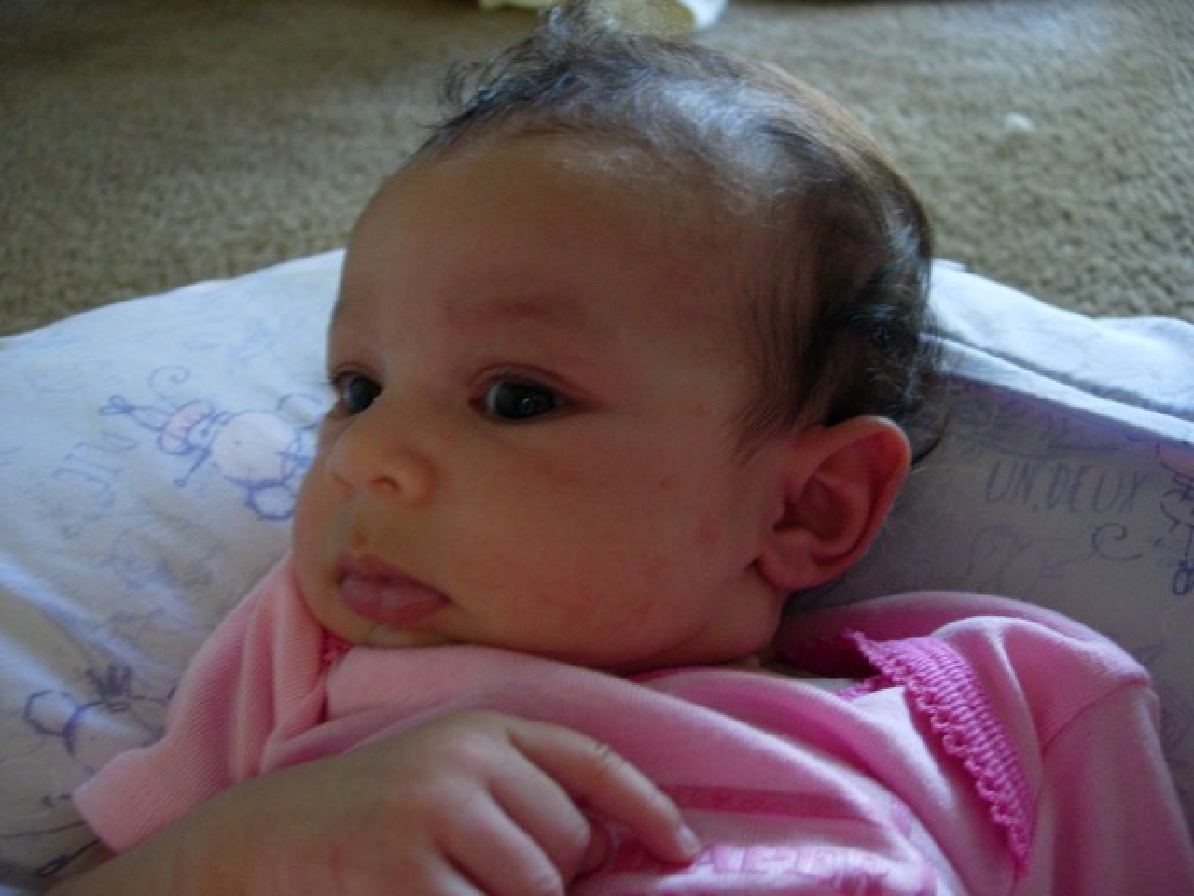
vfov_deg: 37.7
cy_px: 448
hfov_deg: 49.0
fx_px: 1311
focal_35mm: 38
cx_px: 597
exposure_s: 1/16
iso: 200
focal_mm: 7.8
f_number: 2.8
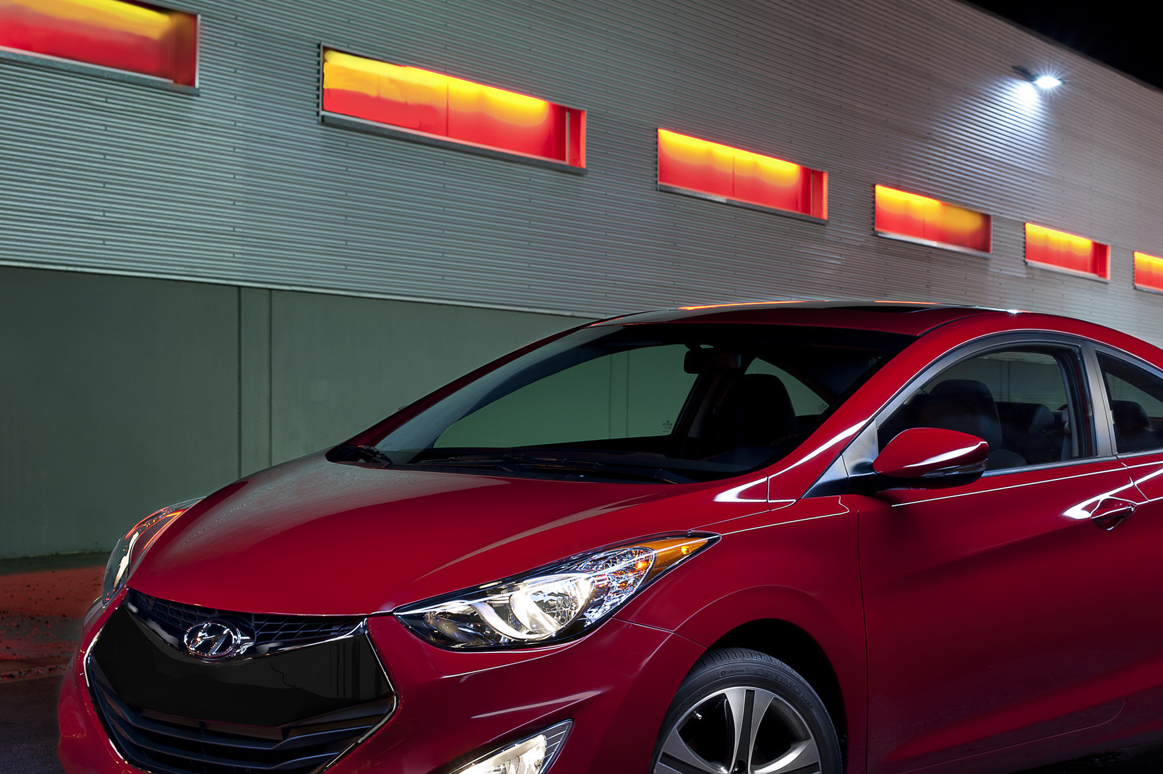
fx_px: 2292
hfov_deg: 28.4
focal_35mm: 71
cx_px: 708
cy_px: 489
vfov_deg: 19.1
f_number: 8
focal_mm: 50
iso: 200
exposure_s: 2
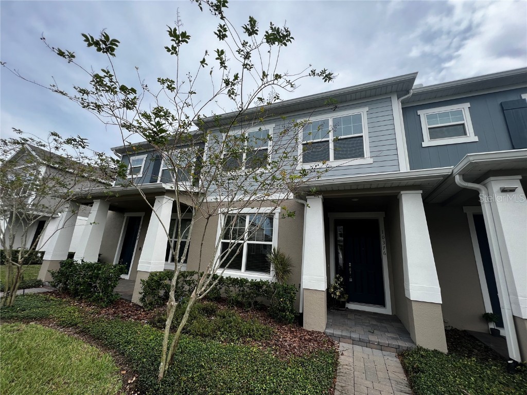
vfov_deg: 89.9
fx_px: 198
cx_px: 264
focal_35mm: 13
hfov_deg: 106.2
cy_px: 198
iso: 32
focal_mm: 1.57
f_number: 1.8
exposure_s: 1/960
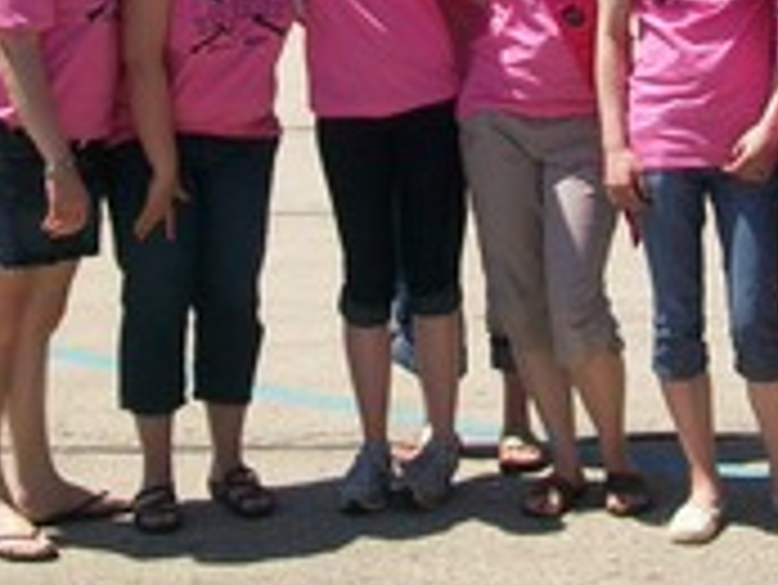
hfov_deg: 17.4
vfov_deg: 12.9
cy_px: -34
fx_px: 2541
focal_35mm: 113
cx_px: 515
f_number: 3.6
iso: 64
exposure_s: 1/800
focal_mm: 8.8
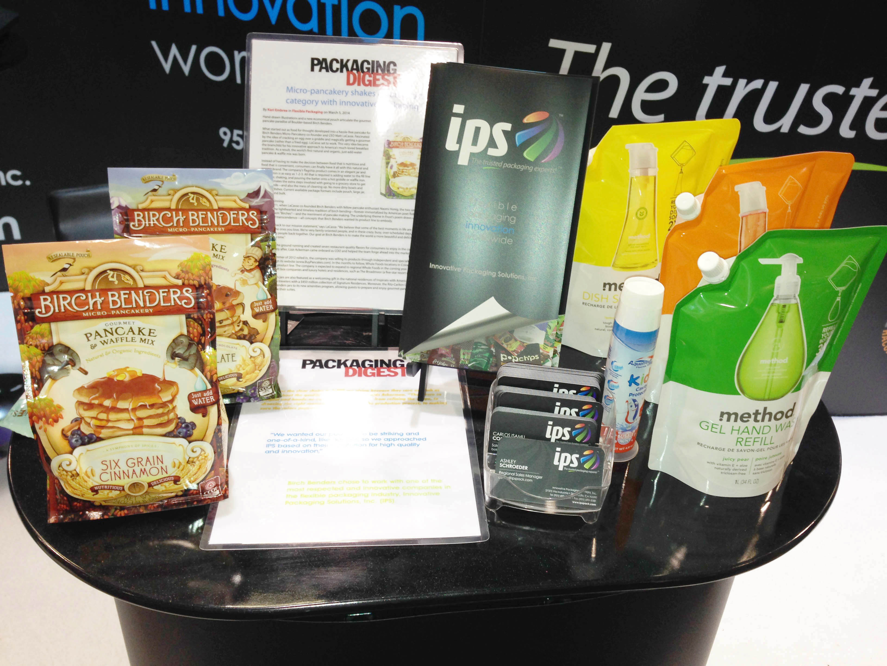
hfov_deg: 55.4
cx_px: 444
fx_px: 846
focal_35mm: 33
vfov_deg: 42.9
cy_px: 333
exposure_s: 1/24
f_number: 2.4
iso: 50
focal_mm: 4.12
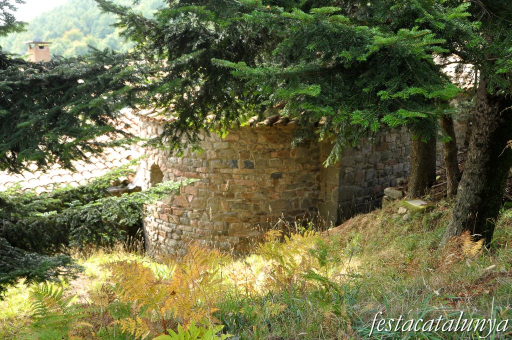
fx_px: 511
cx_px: 256
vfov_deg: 36.8
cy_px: 170
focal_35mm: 36
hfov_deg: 53.2
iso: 500
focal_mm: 24
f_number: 6.3
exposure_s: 1/160
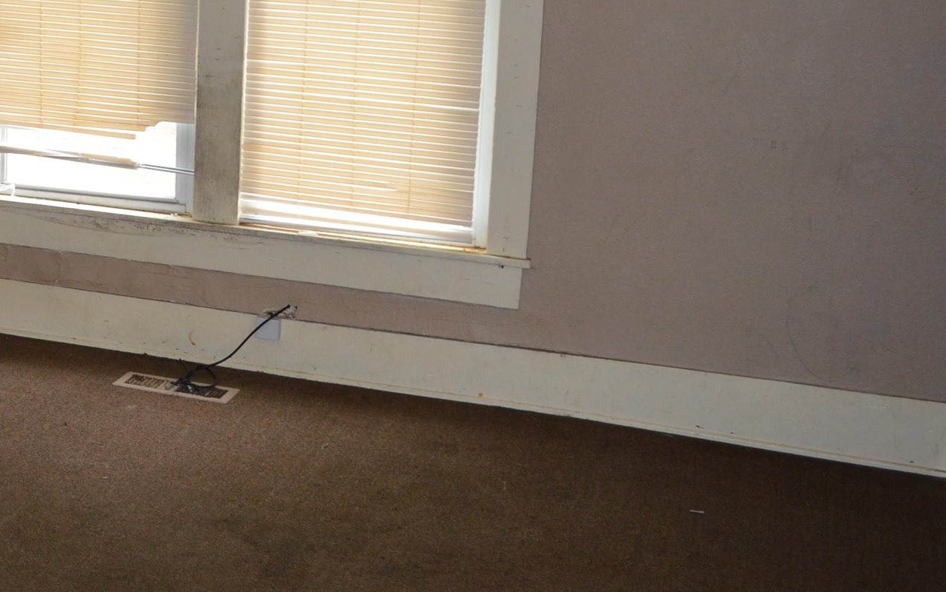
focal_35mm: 66
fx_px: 1702
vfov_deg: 19.5
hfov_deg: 28.3
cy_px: 118
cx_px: -92
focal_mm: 18
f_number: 3.5
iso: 500
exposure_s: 1/60
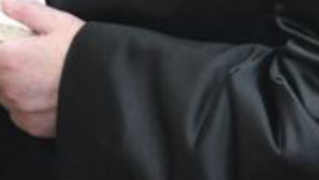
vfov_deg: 7.1
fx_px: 1380
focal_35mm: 163
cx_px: 124
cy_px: -232
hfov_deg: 13.2
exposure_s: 1/60
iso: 1000
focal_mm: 18
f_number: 3.5
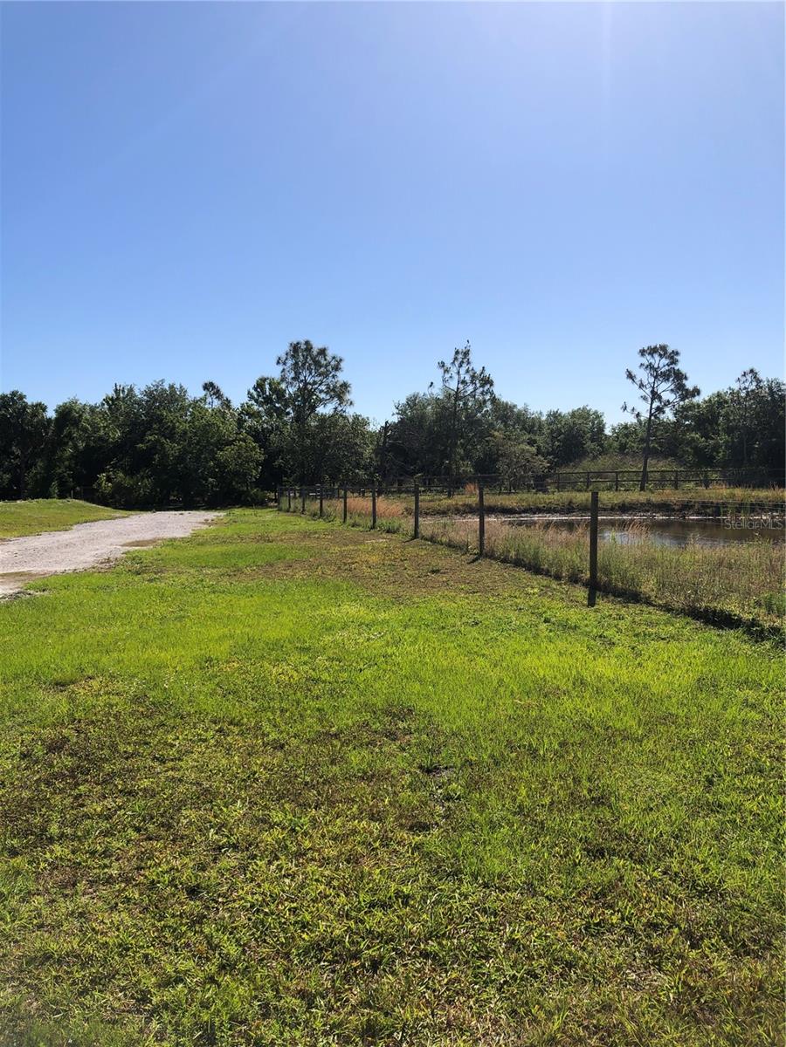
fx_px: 848
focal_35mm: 28
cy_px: 524
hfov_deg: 49.7
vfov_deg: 63.4
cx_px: 393
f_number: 1.8
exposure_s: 1/2525
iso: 20
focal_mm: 3.99
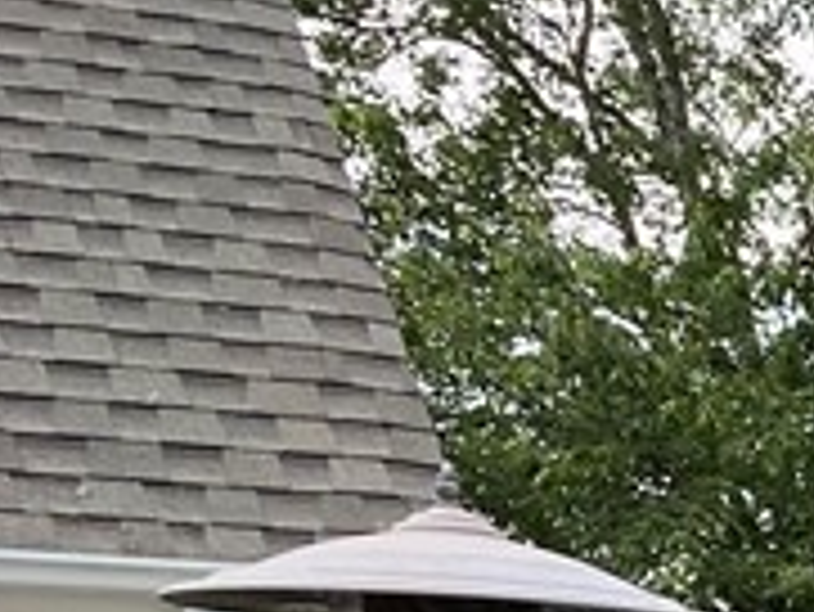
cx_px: 2271
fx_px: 3459
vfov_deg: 9.2
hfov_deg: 10.4
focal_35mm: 147
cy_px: 1422
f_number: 1.8
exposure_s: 1/189
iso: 32
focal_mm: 4.25
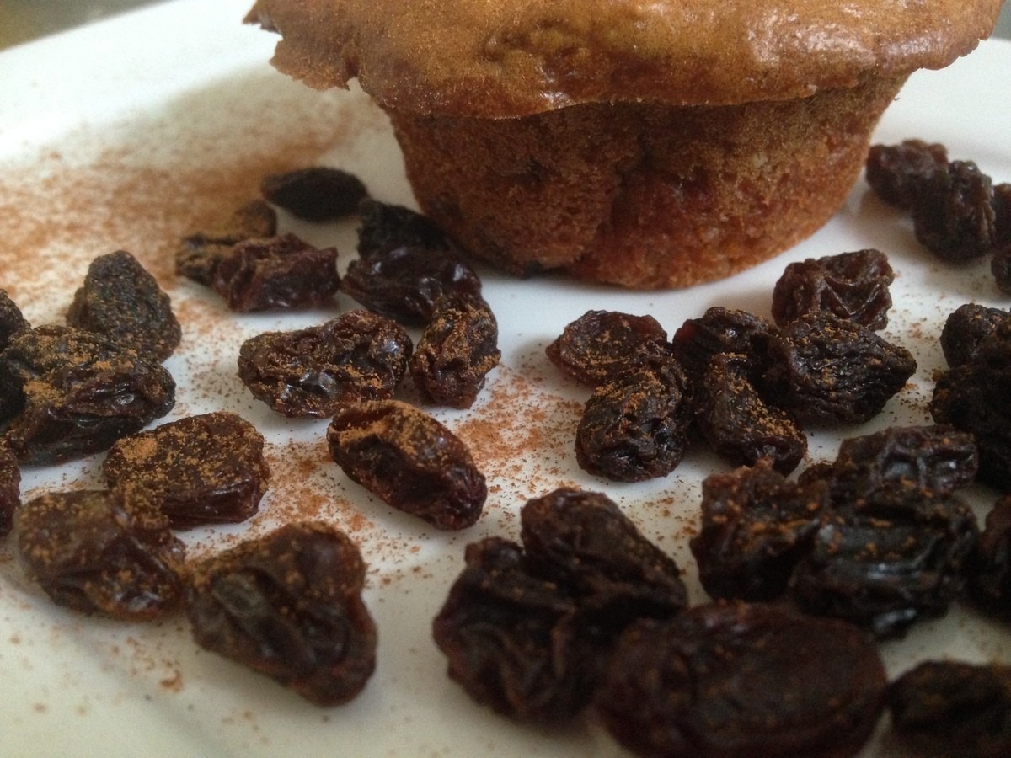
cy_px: 379
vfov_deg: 42.9
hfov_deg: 55.4
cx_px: 506
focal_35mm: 33
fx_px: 964
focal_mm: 4.12
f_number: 2.4
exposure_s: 1/15
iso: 500
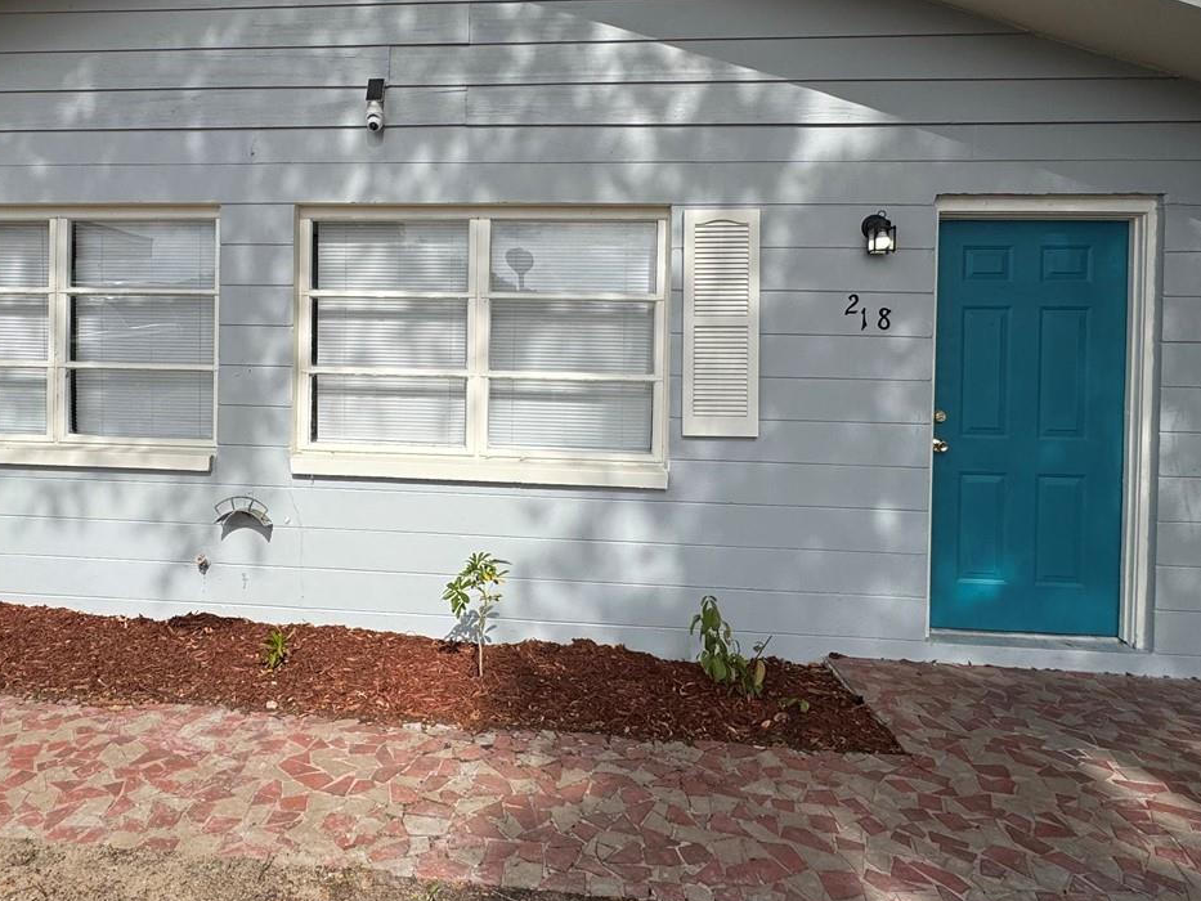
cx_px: 479
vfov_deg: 56.3
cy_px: 349
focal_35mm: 24
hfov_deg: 70.8
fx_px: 833
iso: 50
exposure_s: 1/3390
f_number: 2.2
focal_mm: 2.22
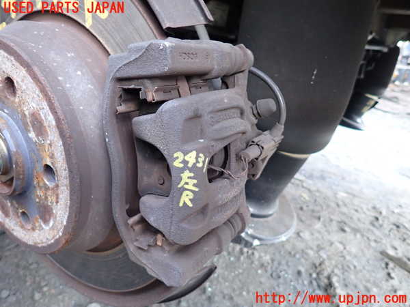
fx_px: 296
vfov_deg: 54.9
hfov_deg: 69.4
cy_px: 154
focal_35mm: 25
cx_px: 205
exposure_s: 1/30
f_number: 2
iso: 400
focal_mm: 4.5
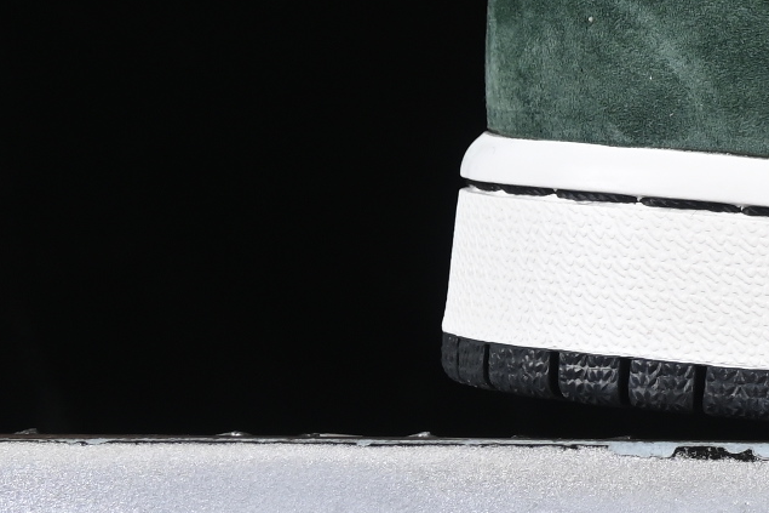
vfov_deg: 4.2
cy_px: -222
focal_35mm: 329
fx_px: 7026
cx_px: 1561
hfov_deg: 6.1
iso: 160
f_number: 6.3
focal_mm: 50
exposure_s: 1/80
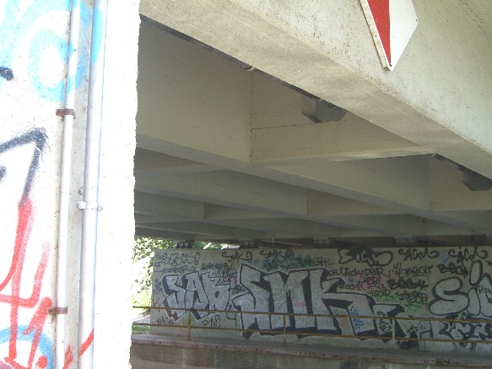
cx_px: 246
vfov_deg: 31.5
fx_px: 654
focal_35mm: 46
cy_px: 184
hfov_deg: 41.2
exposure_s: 1/80
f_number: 3.1
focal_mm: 9.5
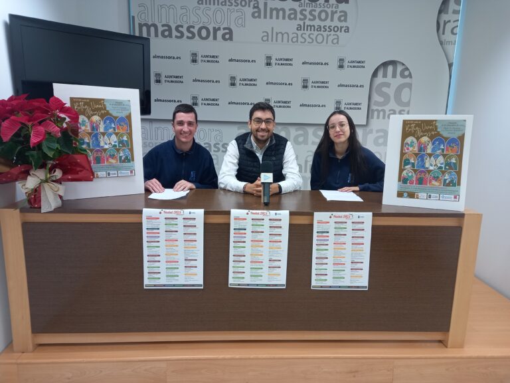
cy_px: 192
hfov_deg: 69.4
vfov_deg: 54.9
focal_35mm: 25
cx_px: 255
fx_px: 368
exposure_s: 1/50
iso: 125
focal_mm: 4.6
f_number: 2
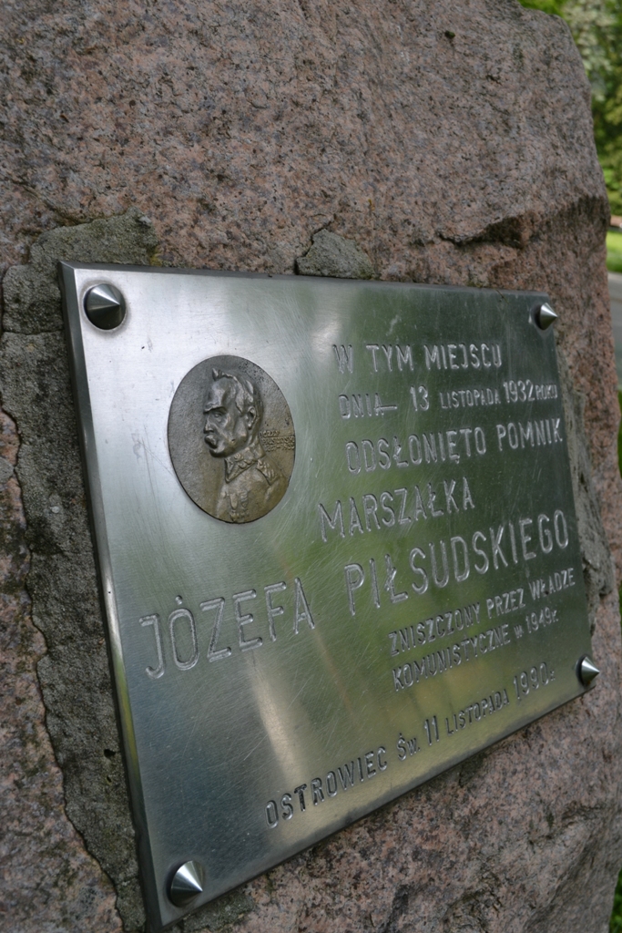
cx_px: 311
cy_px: 466
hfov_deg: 36.9
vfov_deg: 53.1
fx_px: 933
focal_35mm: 36
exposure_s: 1/125
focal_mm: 24
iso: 180
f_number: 8
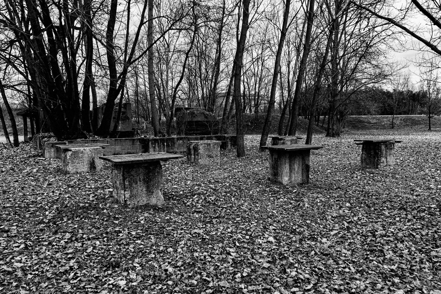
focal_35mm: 28
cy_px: 147
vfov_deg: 46.4
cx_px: 220
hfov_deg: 65.5
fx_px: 343
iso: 400
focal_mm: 28
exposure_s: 1/30
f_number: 11
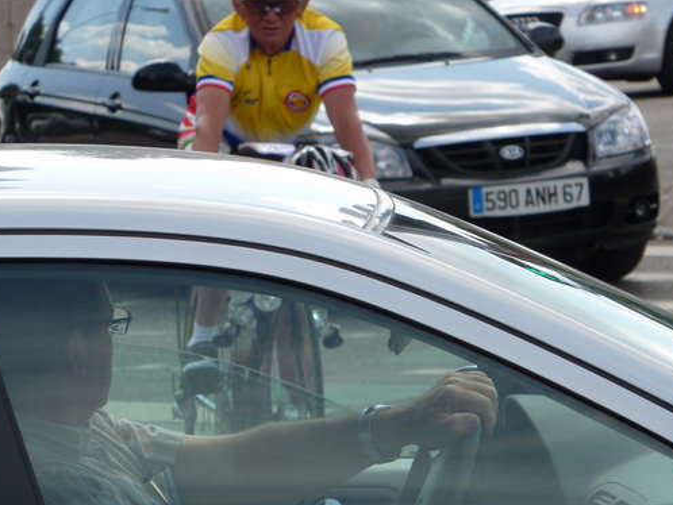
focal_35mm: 271
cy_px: 281
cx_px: 364
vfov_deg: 5.5
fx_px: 5271
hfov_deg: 7.3
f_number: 4.6
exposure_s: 1/640
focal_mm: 37
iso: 200
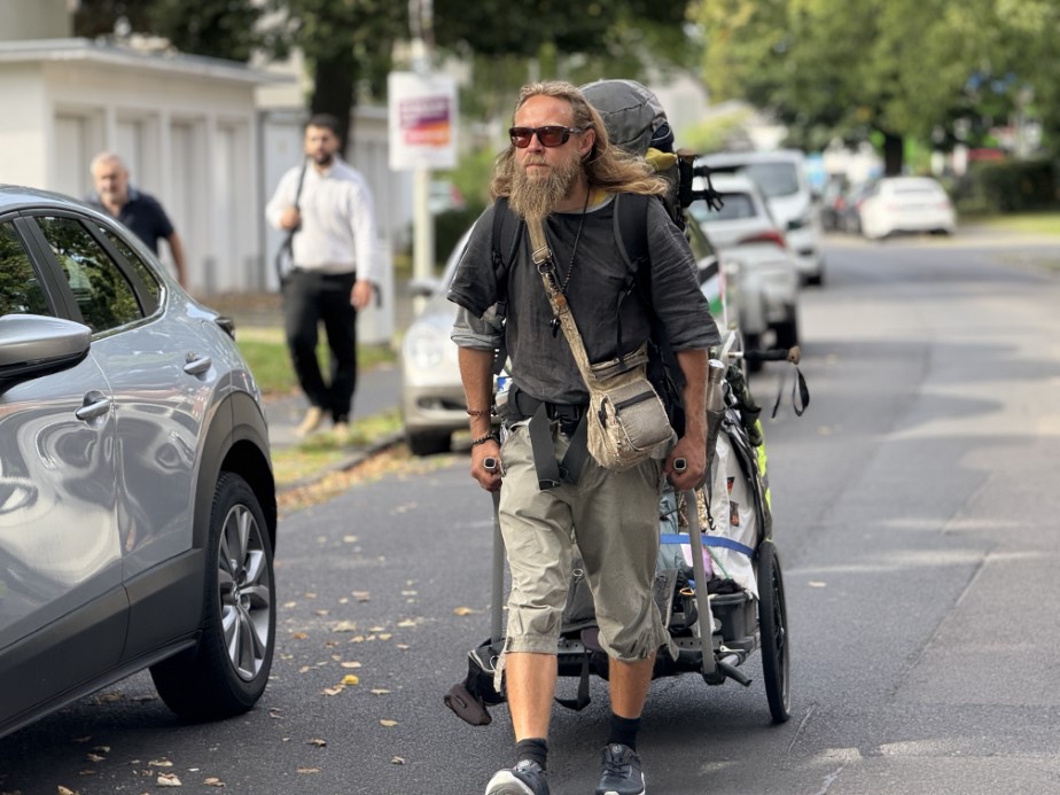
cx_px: 530
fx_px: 3675
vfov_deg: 12.3
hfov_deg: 16.4
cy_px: 398
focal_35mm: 120
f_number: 2.8
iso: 50
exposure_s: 1/218
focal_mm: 15.66
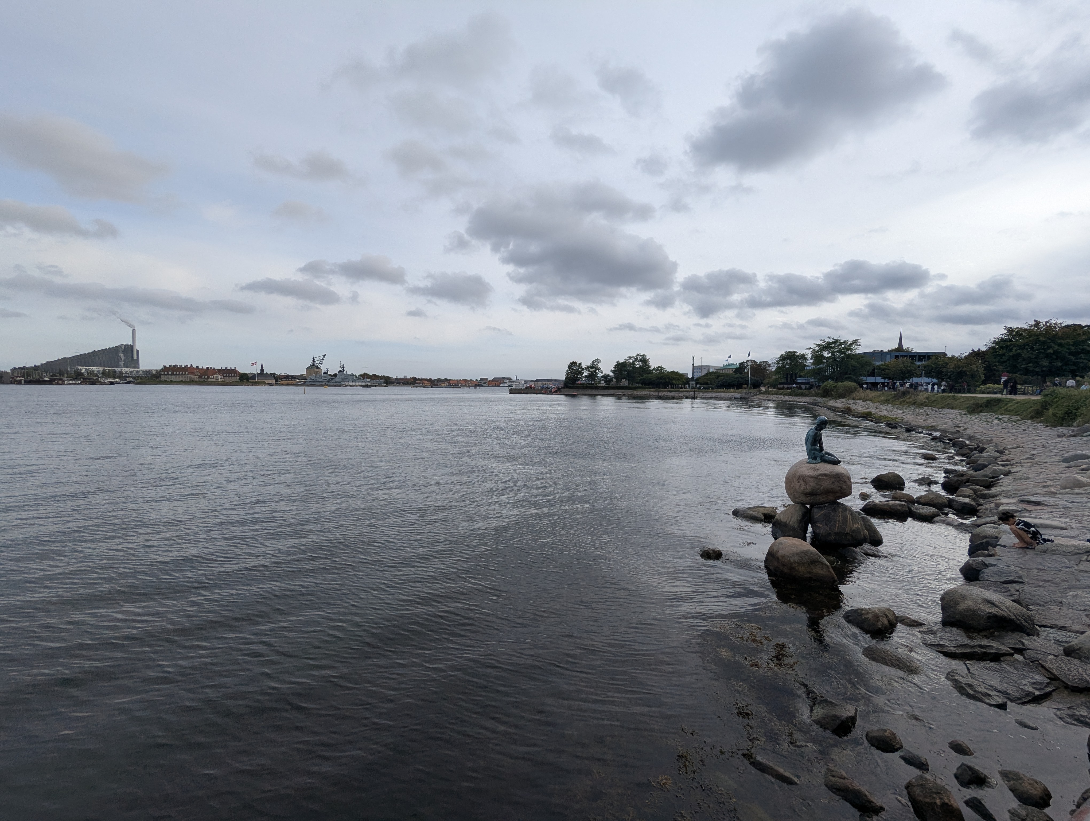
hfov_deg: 94.4
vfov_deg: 78.2
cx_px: 545
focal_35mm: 16
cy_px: 410
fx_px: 505
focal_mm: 2.35
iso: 48
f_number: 2.2
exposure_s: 1/1499
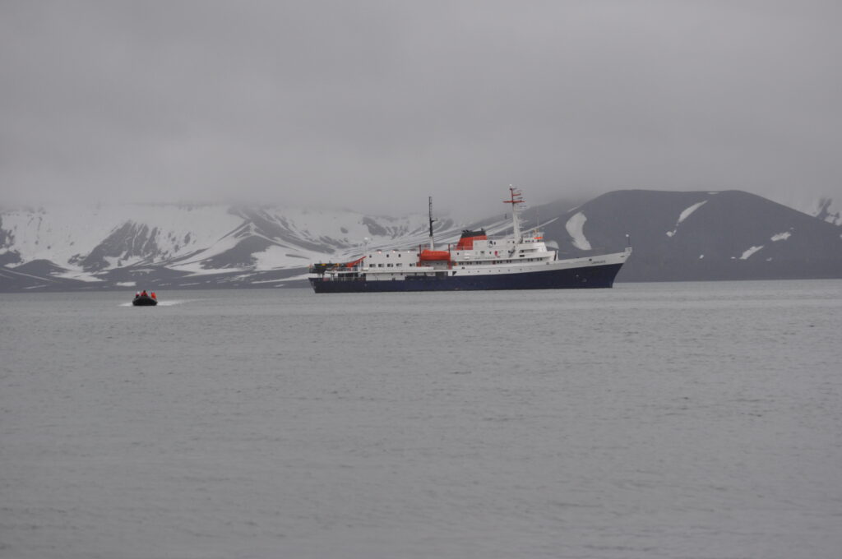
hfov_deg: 16.7
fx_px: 2873
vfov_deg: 11.1
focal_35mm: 123
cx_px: 421
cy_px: 280
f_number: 7.1
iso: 500
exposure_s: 1/1600
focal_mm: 82
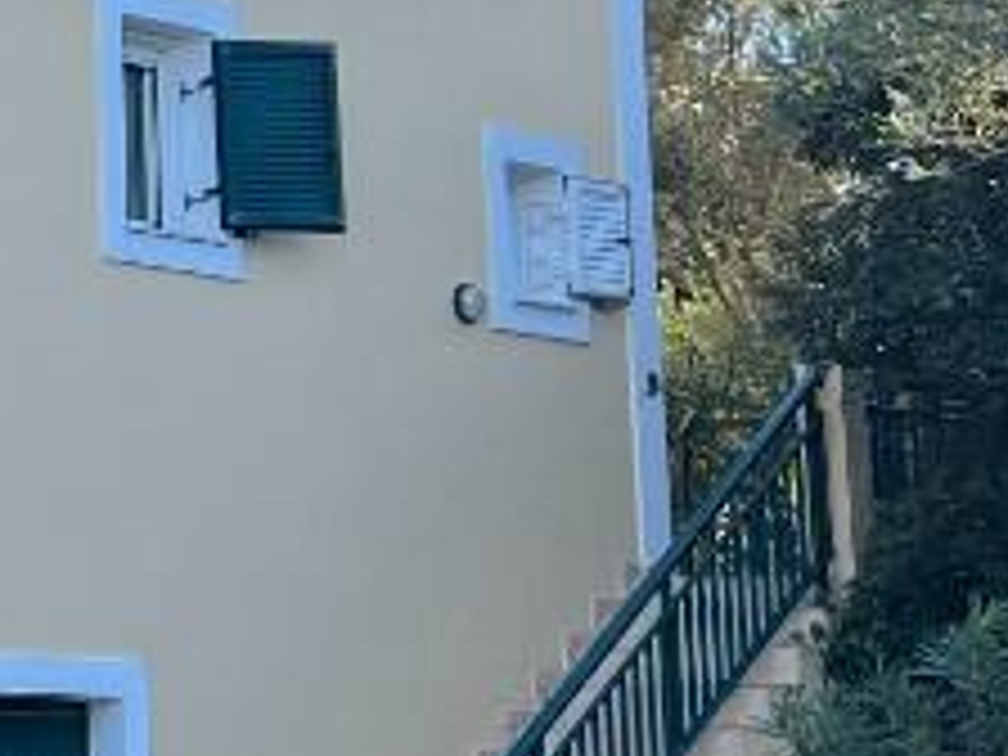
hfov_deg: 14.5
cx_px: -814
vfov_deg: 12.4
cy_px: 176
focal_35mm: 119
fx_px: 3465
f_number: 1.5
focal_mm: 5.7
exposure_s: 1/1196
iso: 50
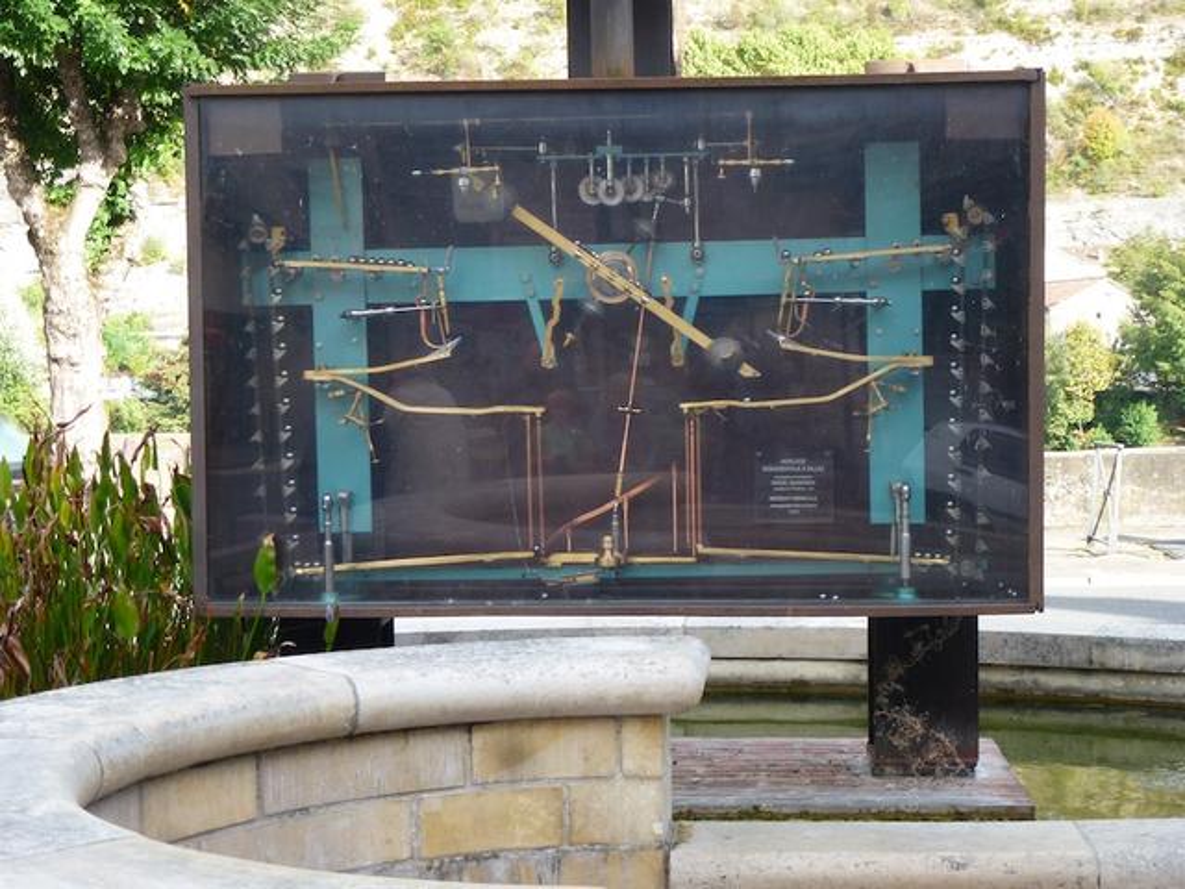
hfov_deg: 32.7
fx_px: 2020
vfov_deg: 24.8
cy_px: 444
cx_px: 592
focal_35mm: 59
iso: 100
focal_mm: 10.1
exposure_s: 1/100
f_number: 4.4
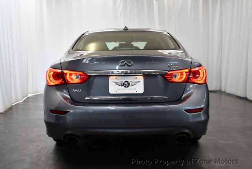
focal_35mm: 40
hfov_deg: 48.4
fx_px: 280
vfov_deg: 33.5
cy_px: 84
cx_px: 126
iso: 800
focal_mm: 20
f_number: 3.5
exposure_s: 1/160
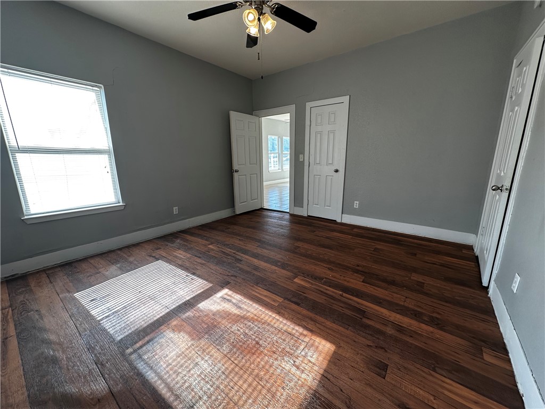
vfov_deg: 85.7
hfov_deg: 102.1
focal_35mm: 14
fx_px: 220
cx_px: 272
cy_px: 204
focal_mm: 2.22
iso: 80
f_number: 2.2
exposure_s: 1/99
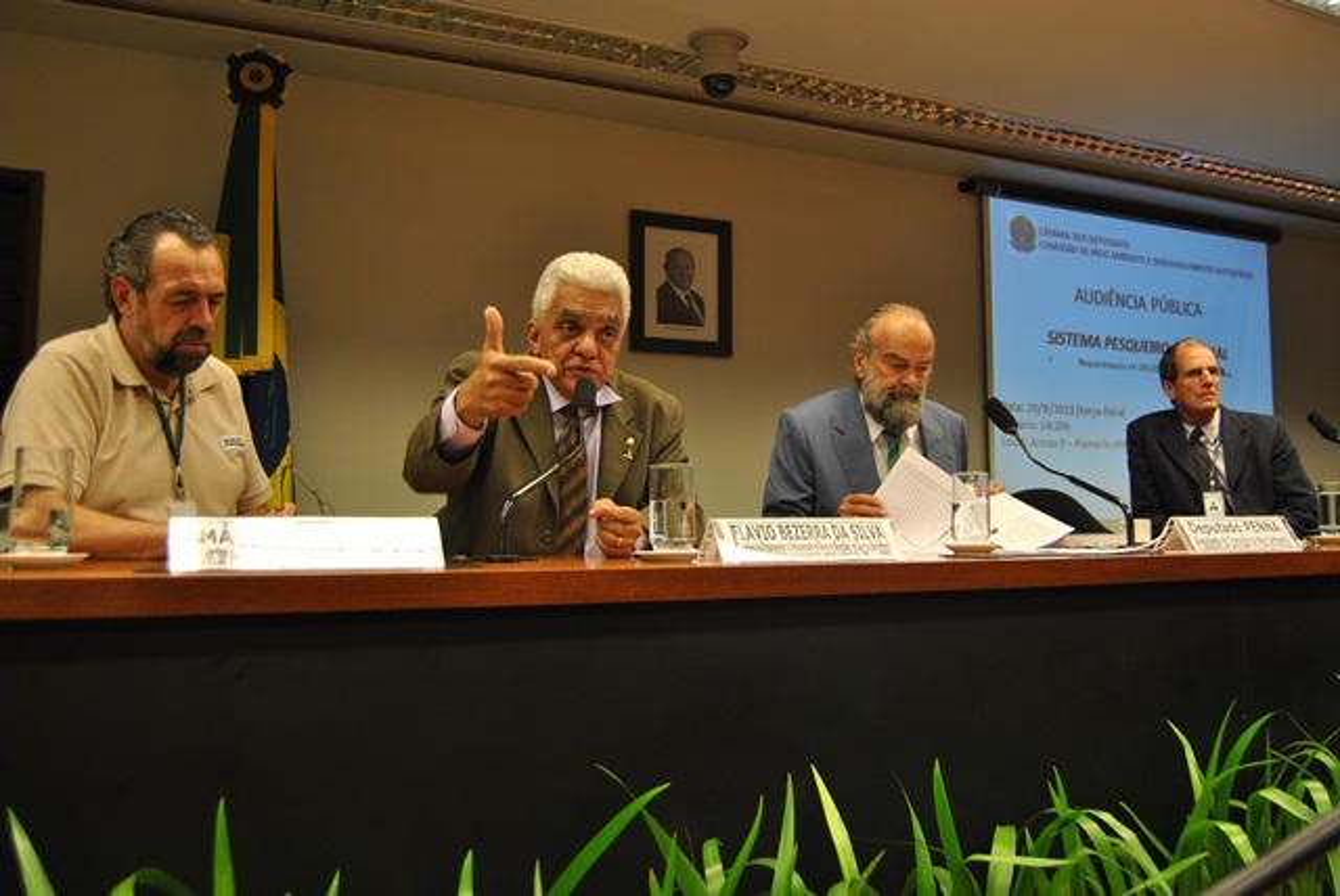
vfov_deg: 40.0
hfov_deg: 57.2
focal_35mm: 33
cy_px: 448
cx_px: 670
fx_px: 1229
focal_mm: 22
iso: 200
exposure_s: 1/60
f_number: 3.8
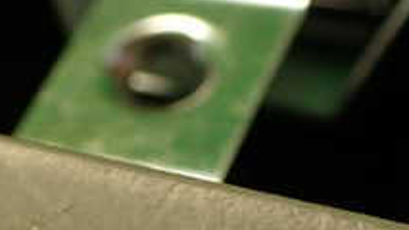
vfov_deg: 12.1
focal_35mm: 98
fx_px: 1063
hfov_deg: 21.4
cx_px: 65
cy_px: 278
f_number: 2.4
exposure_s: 1/40
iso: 200
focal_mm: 5.79
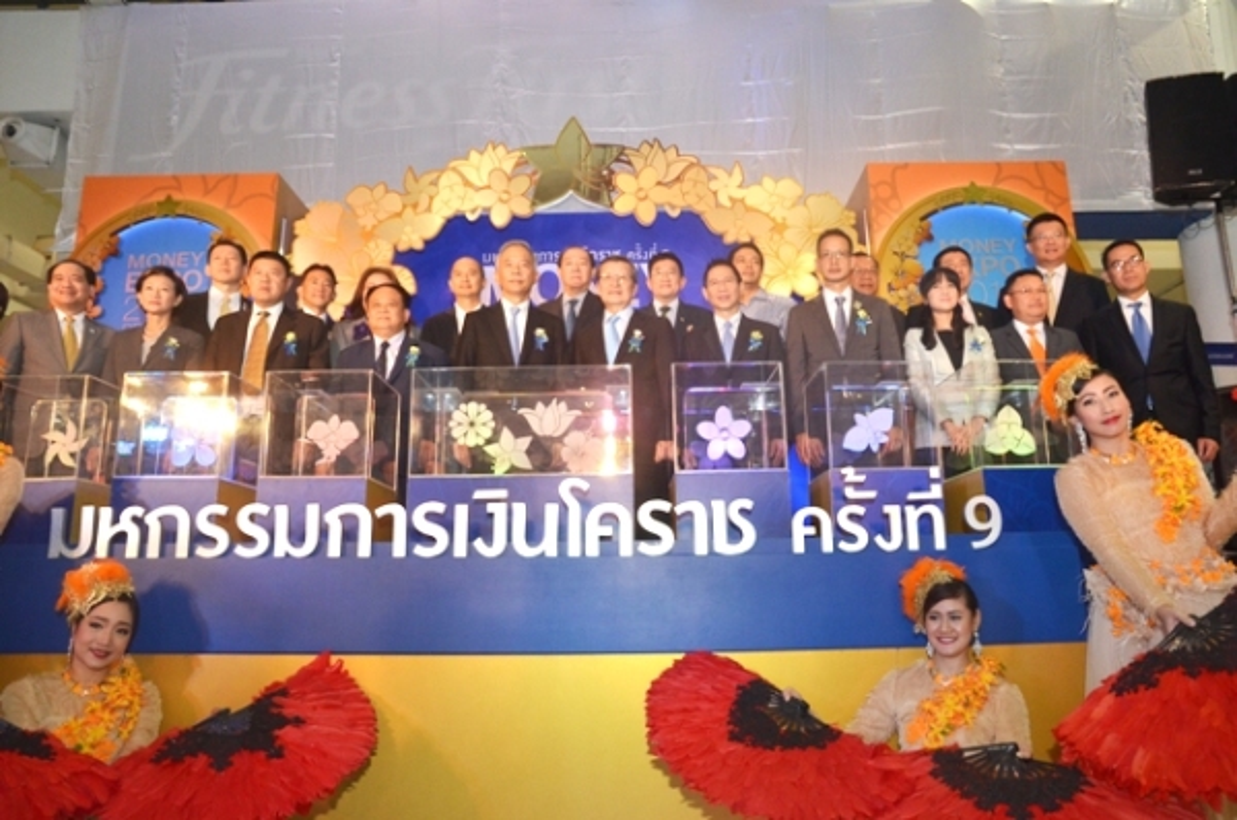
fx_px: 823
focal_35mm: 24
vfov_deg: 53.0
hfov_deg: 73.8
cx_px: 618
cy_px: 410
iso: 1250
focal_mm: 16
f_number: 8
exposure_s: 1/160
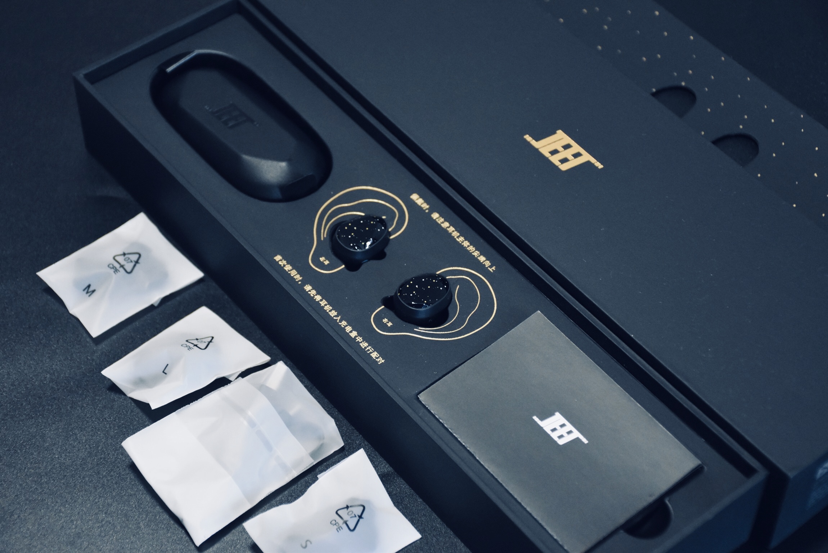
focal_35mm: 78
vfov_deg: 17.5
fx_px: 1795
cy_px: 276
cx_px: 414
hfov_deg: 26.0
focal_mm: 52
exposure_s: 1/60
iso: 4500
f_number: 4.8
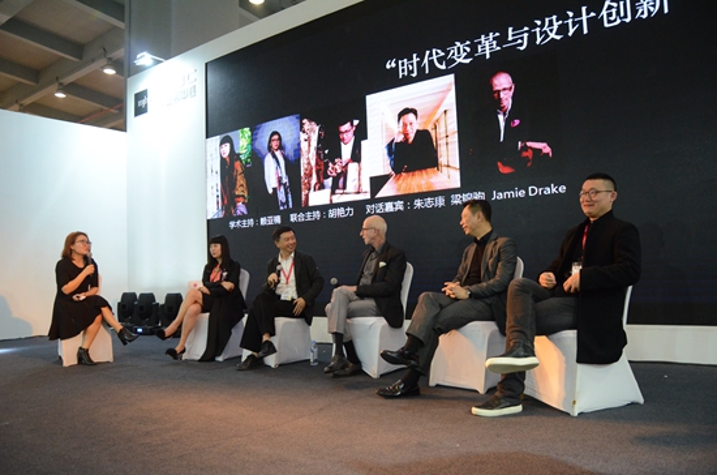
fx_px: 1043
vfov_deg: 25.6
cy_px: 238
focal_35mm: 52
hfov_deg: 37.9
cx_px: 358
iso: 2500
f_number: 4.5
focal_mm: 35
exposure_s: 1/200
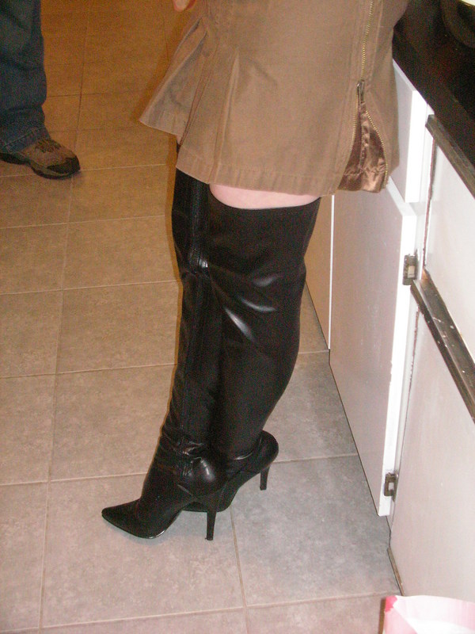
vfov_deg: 36.8
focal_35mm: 52
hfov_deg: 28.0
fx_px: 951
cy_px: 317
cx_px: 238
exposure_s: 1/40
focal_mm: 8.7
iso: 400
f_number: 3.6
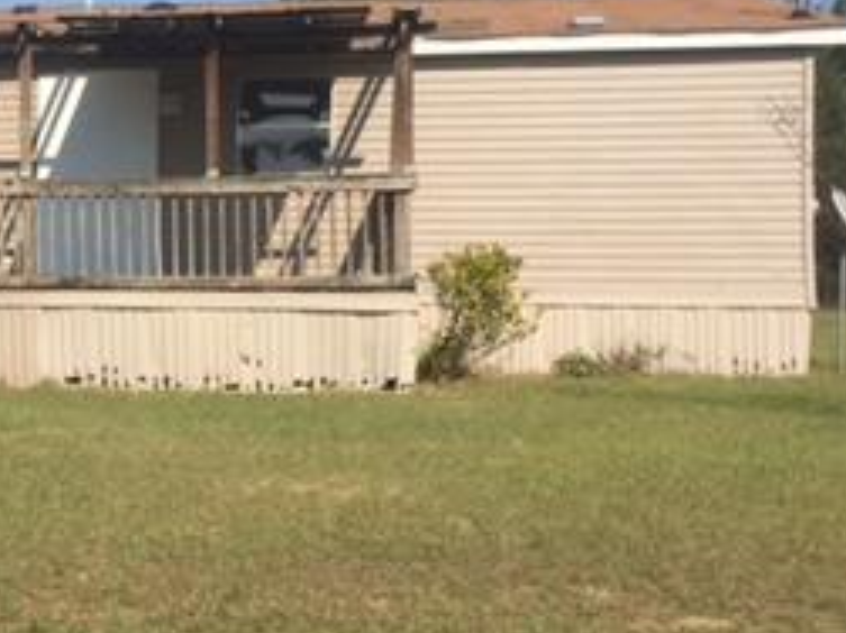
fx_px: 1808
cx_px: -71
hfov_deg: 24.7
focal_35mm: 74
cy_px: 239
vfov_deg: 19.8
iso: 32
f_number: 2.2
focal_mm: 4.15
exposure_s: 1/2475
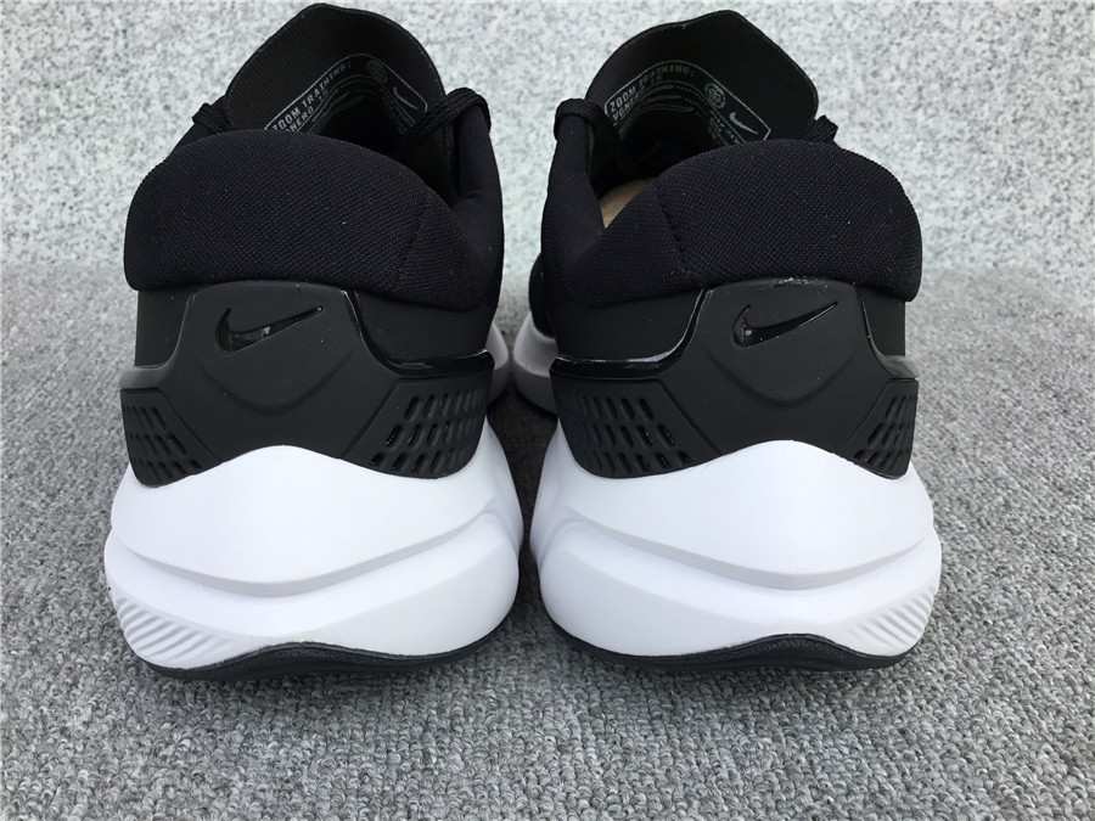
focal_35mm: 31
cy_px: 410
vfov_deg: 45.4
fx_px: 981
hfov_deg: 58.4
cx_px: 548
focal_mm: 3.3
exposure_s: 1/482
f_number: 2.4
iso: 25
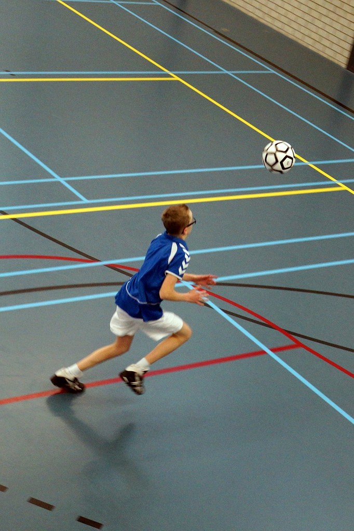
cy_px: 266
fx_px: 664
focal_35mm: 45
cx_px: 177
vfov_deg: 43.6
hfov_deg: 29.8
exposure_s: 1/200
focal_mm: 30
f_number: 4
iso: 1250
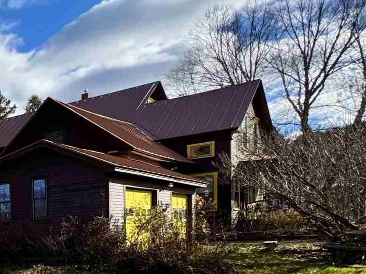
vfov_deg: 28.5
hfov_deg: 27.8
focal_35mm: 48
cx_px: -174
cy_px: 270
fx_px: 508
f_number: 2.2
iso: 50
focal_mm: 2.22
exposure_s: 1/1927
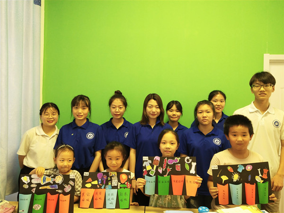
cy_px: 106
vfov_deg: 46.8
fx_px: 246
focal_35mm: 30
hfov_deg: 60.0
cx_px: 142
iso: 275
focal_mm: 3.95
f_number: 1.8
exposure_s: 1/50
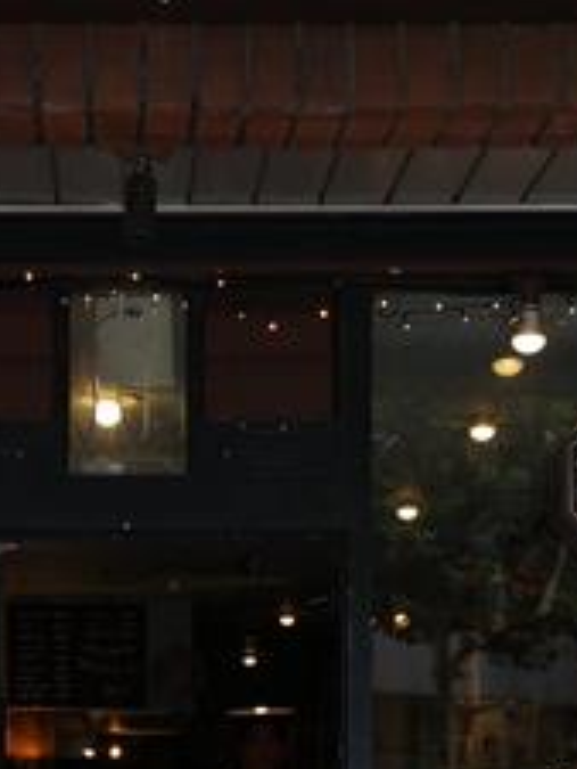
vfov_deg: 19.8
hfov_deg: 15.3
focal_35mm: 96
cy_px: 759
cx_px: 123
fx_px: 2132
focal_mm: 3.95
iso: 50
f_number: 1.8
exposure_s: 1/335
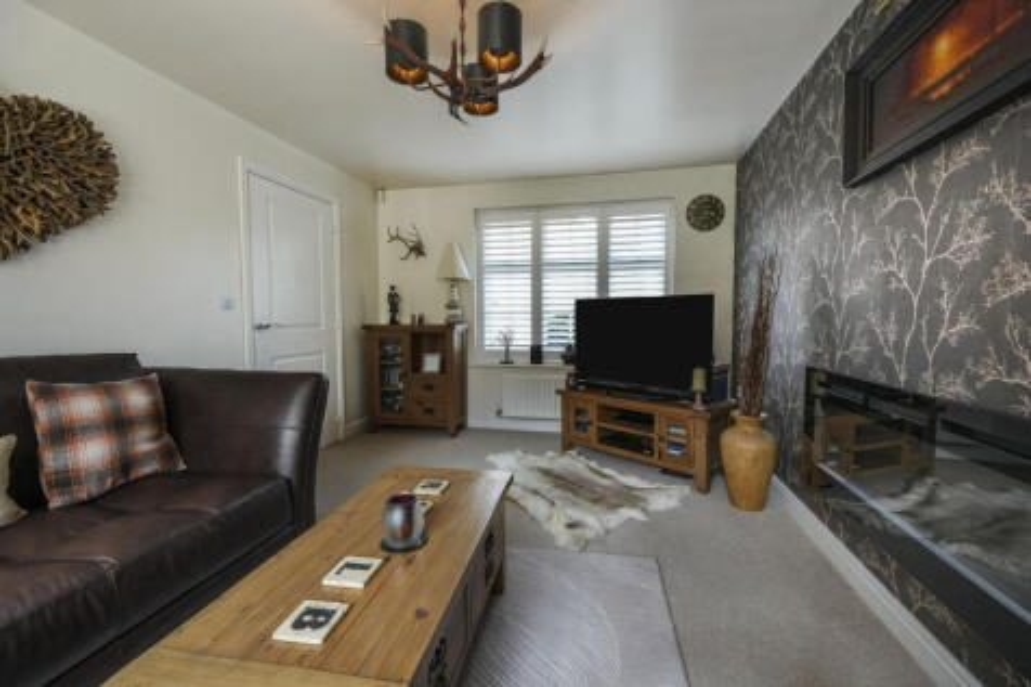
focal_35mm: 15
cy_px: 344
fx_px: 429
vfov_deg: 77.3
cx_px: 516
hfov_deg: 100.4
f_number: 4
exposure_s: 1/160
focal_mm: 10
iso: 640
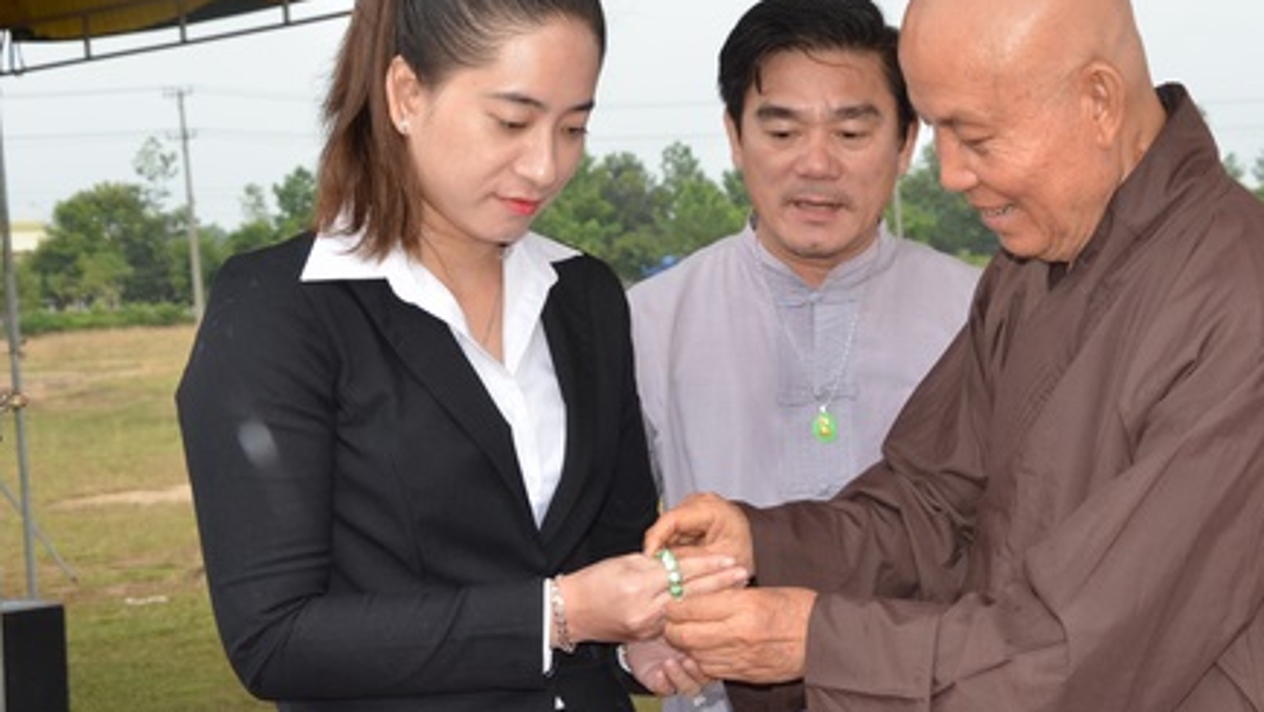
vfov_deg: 13.6
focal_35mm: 89
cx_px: 933
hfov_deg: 23.7
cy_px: 382
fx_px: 2984
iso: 640
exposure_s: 1/250
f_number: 10
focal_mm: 38
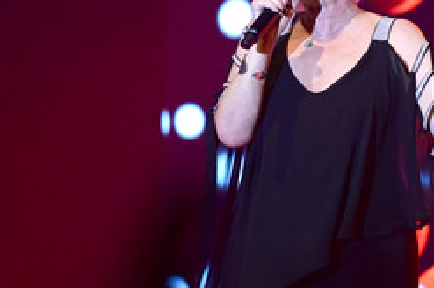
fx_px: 4394
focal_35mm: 365
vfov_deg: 3.8
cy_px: 88
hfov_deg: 5.7
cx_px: 301
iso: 2000
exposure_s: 1/200
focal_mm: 200
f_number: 2.8
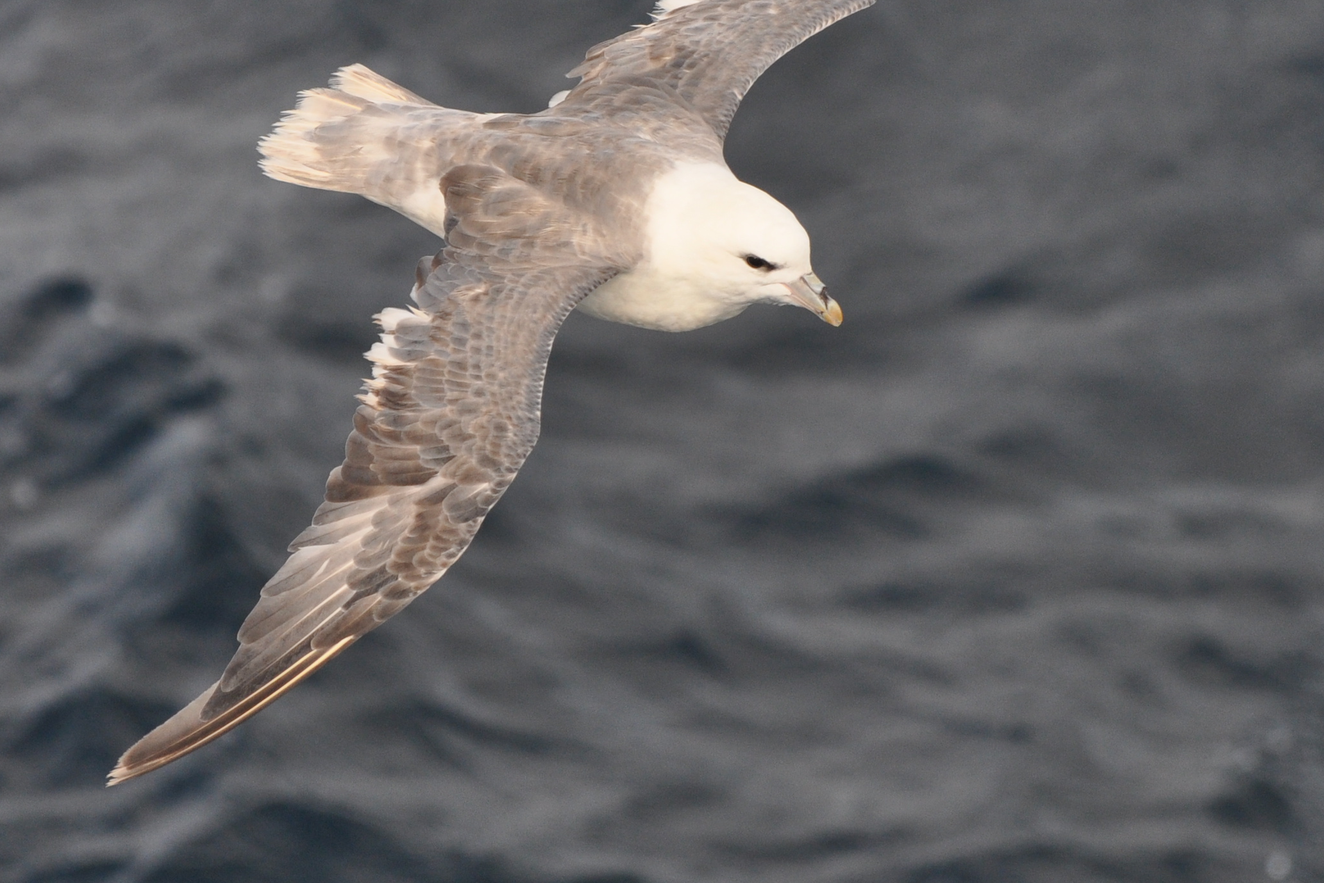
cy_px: 224
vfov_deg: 3.0
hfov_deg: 4.6
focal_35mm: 451
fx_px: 16588
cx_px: 598
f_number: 4.8
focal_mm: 145
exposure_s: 1/1000
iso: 450
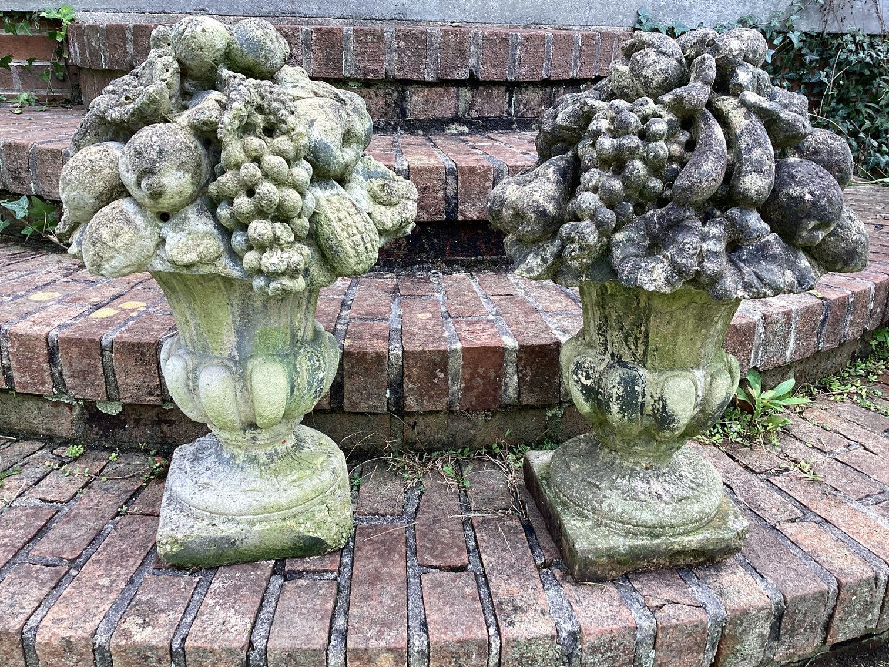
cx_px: 444
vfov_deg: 45.4
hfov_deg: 58.3
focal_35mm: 31
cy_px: 334
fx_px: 796
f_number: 2.4
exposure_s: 1/100
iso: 25
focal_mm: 3.3
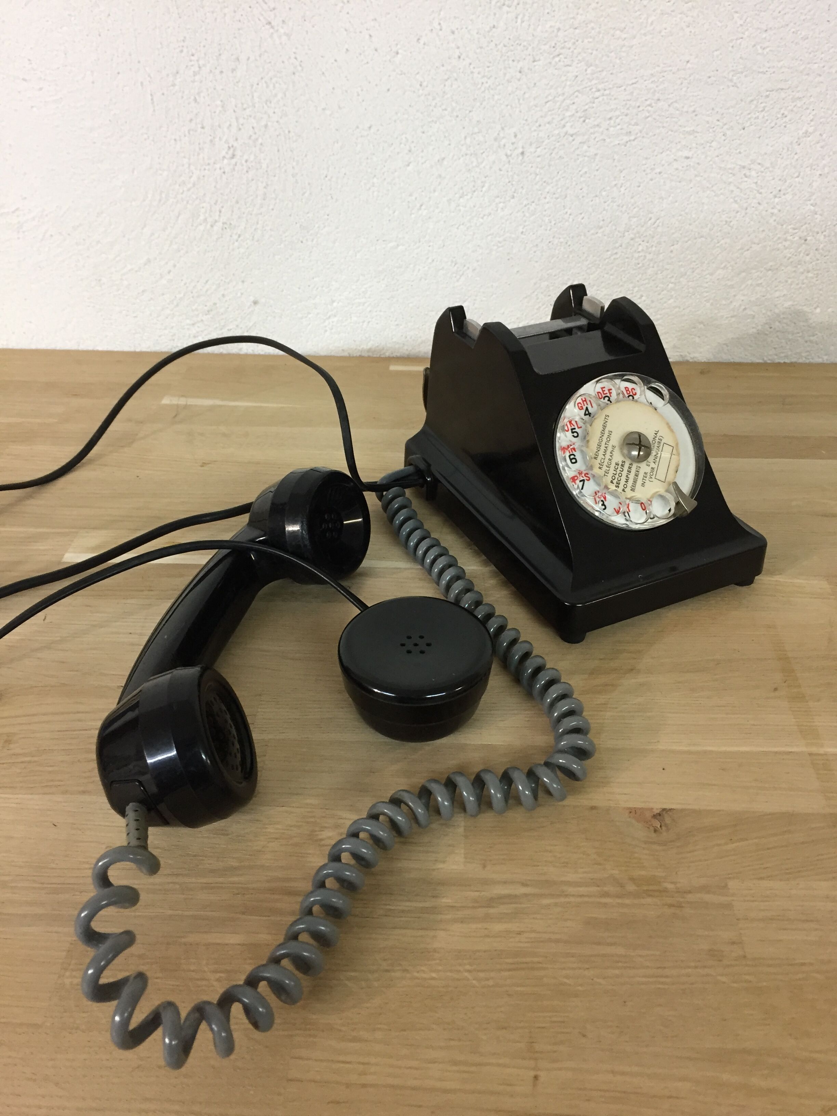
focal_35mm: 29
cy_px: 558
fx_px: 935
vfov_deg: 61.7
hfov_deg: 48.2
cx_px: 418
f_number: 2.2
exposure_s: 1/33
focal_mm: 4.15
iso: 160
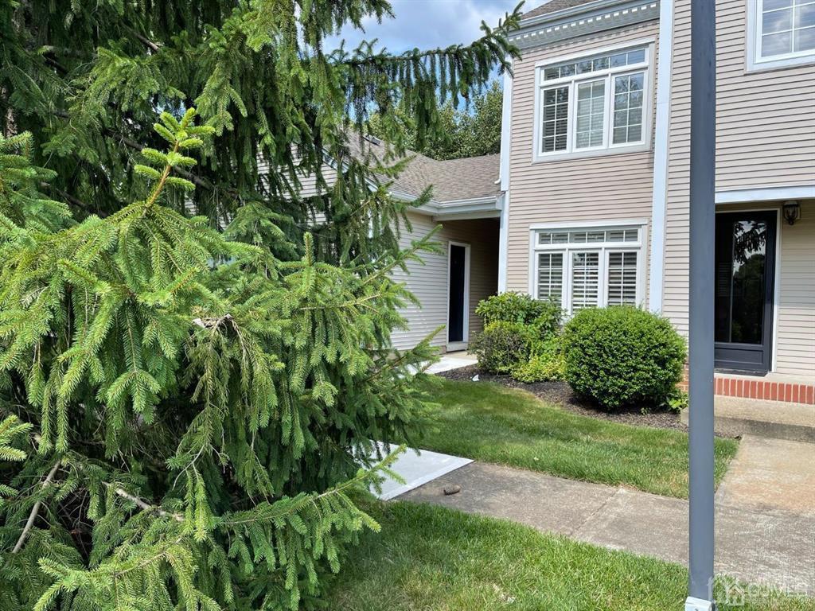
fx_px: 612
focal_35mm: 26
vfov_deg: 53.1
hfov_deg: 67.3
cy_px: 306
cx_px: 408
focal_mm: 5.1
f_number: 1.6
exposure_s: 1/953
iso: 32
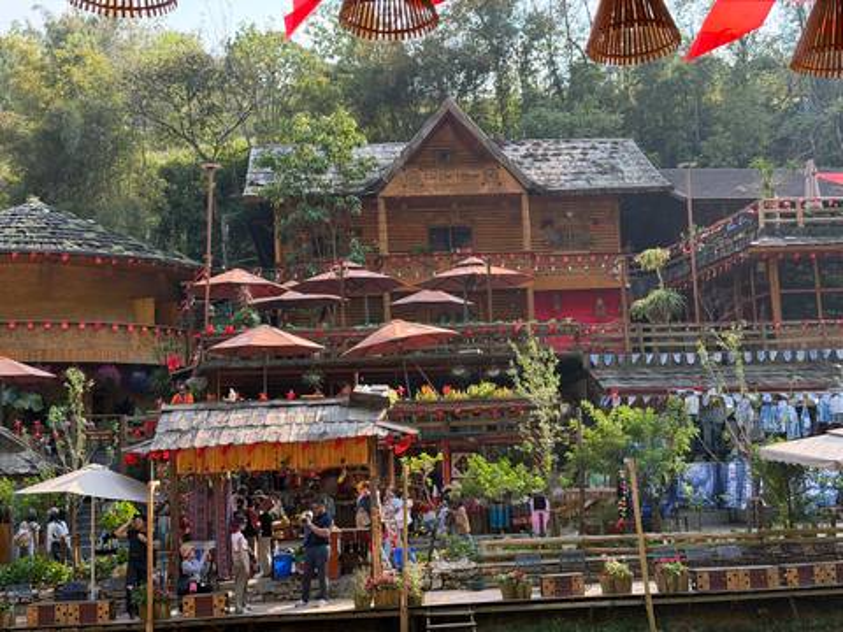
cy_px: 316
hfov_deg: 39.7
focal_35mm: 48
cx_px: 422
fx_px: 1169
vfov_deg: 30.3
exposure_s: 1/516
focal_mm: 6.76
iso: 80
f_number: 1.78
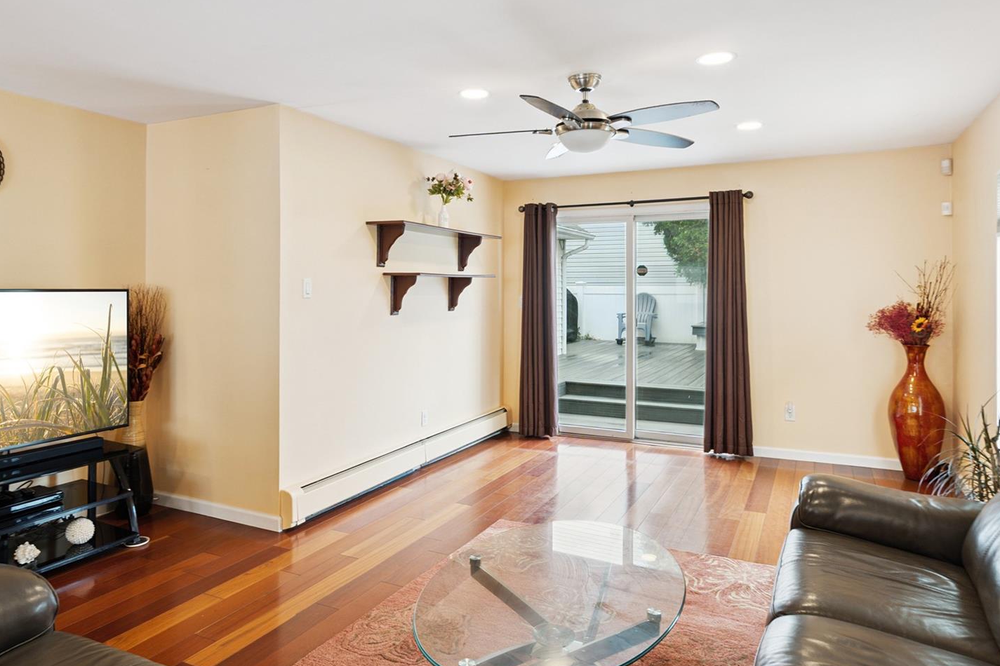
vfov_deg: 54.7
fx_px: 639
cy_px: 263
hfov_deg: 76.1
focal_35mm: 23
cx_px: 481
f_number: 5.6
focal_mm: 16
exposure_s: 1/80
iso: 200
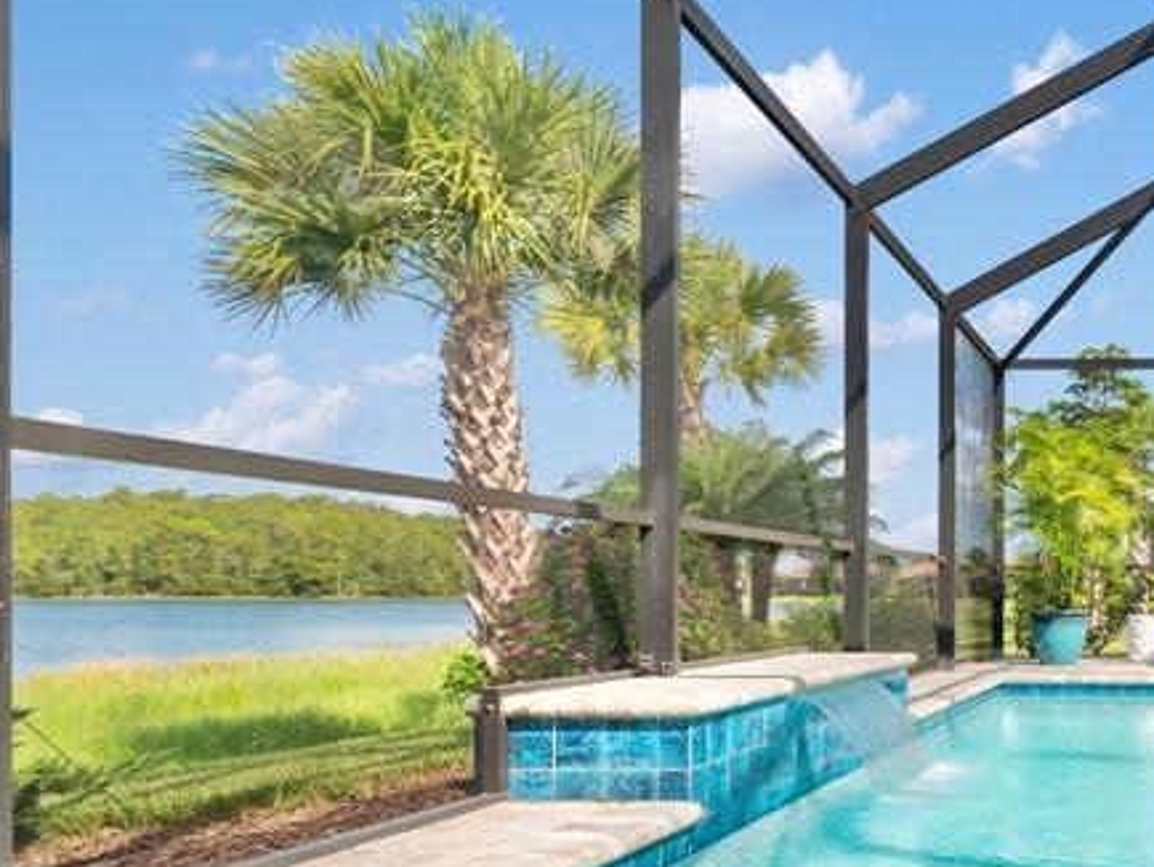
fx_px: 1101
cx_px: 1189
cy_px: 620
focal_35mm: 33
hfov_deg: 45.4
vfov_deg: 42.0
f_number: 7.1
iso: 200
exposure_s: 1/50
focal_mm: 7
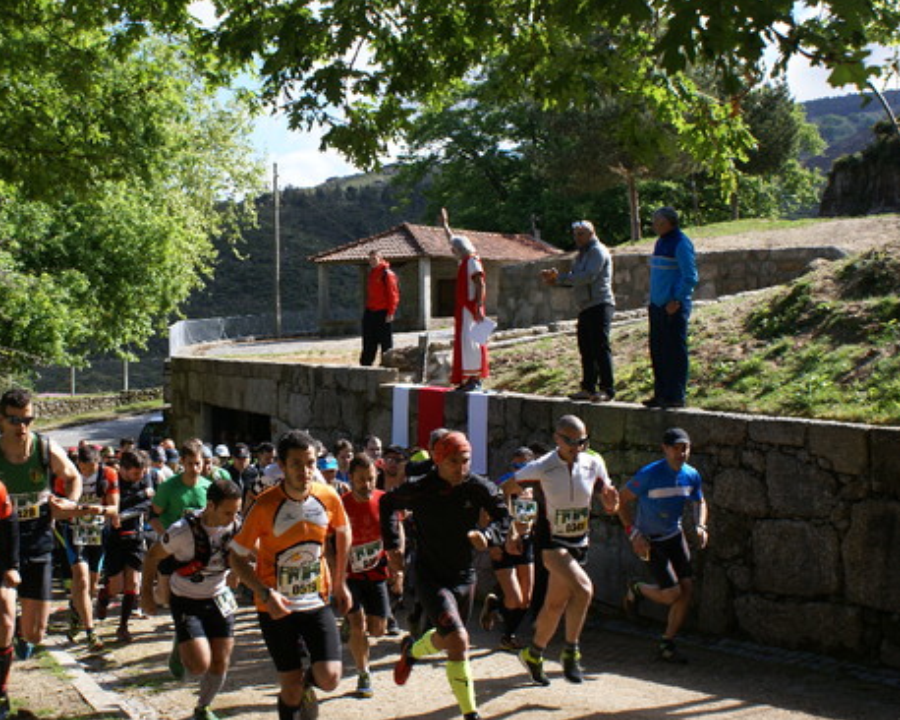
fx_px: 1331
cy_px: 353
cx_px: 336
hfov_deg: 37.1
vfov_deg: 30.2
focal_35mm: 50
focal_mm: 28
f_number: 8
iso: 100
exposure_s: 1/200
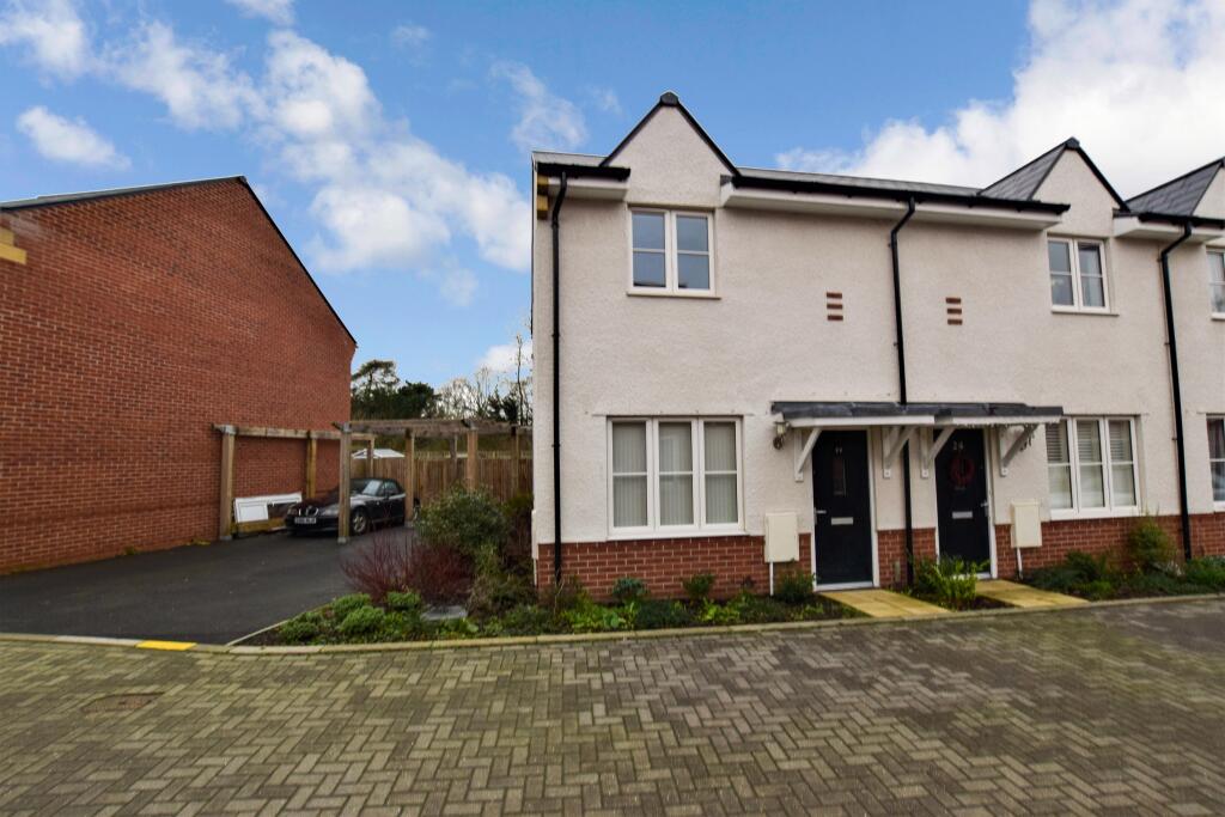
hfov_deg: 100.4
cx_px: 612
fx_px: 510
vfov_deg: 77.3
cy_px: 408
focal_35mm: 15
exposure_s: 1/200
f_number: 10
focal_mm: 10
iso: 400
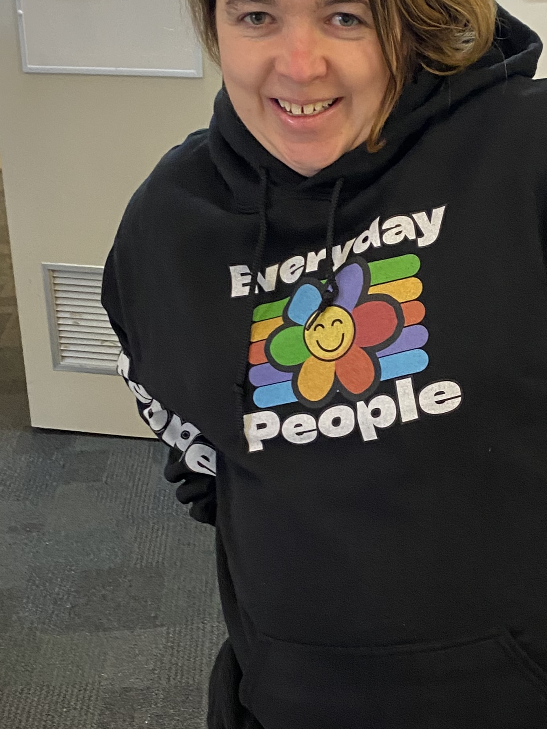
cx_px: 382
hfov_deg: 25.1
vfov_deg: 33.2
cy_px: 415
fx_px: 1222
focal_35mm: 58
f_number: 1.8
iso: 320
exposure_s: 1/50
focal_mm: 4.25
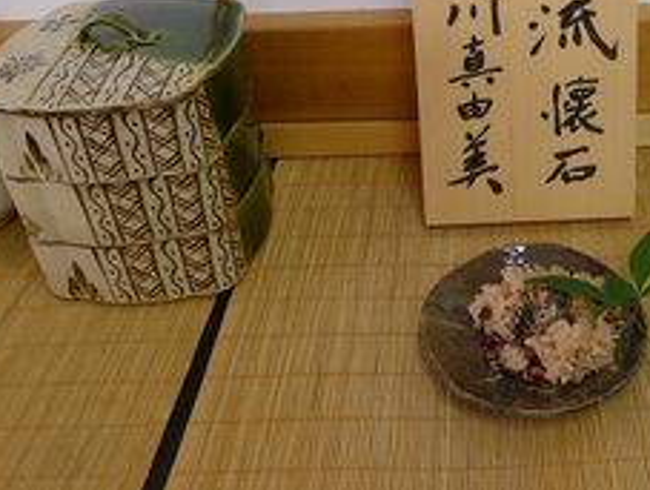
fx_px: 809
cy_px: 89
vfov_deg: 32.6
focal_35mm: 43
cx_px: 524
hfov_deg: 41.8
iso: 100
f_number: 2
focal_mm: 5.1
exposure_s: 1/60
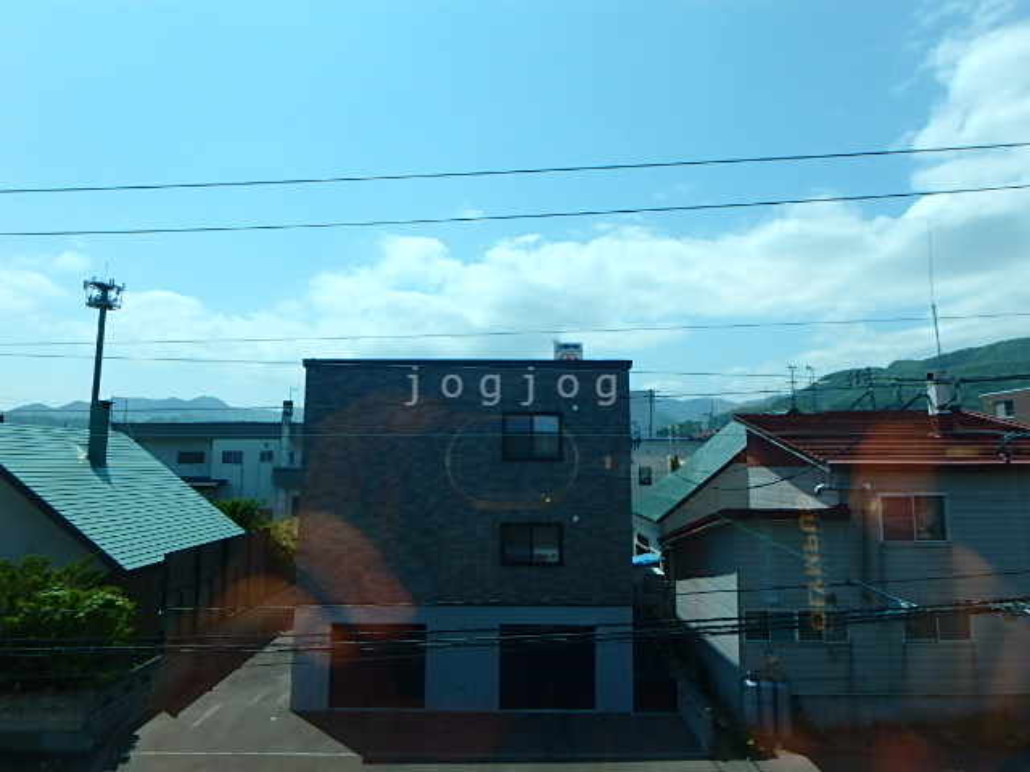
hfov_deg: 79.0
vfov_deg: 63.4
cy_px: 386
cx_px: 515
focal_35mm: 21
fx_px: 625
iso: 125
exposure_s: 1/500
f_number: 6
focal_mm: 3.7
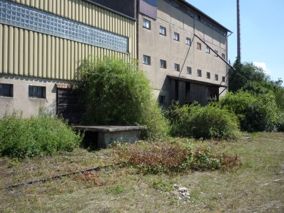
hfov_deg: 56.8
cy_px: 106
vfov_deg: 44.2
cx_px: 142
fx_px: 263
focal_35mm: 32
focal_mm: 5.2
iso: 100
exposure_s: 1/400
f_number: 4.5
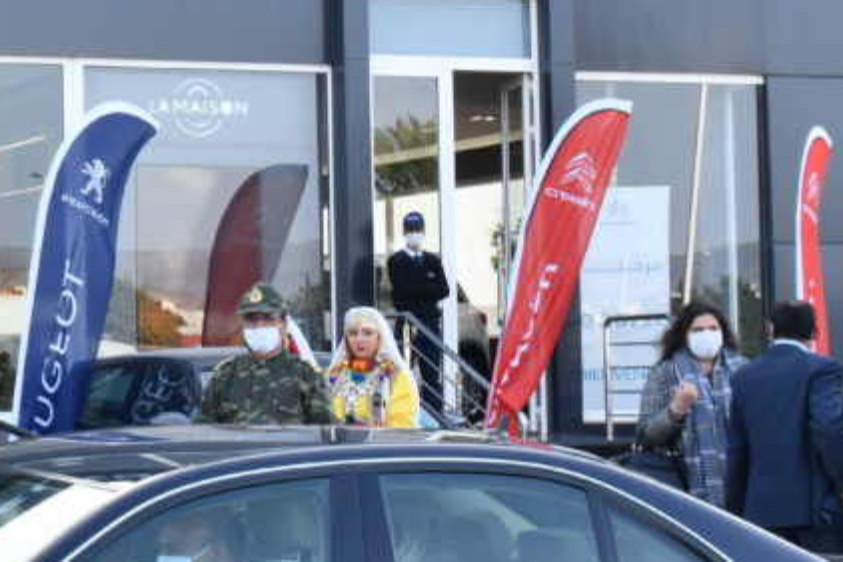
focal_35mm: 102
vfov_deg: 13.4
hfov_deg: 18.0
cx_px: -406
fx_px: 2387
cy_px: 268
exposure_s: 1/100
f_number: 14
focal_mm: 28
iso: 400
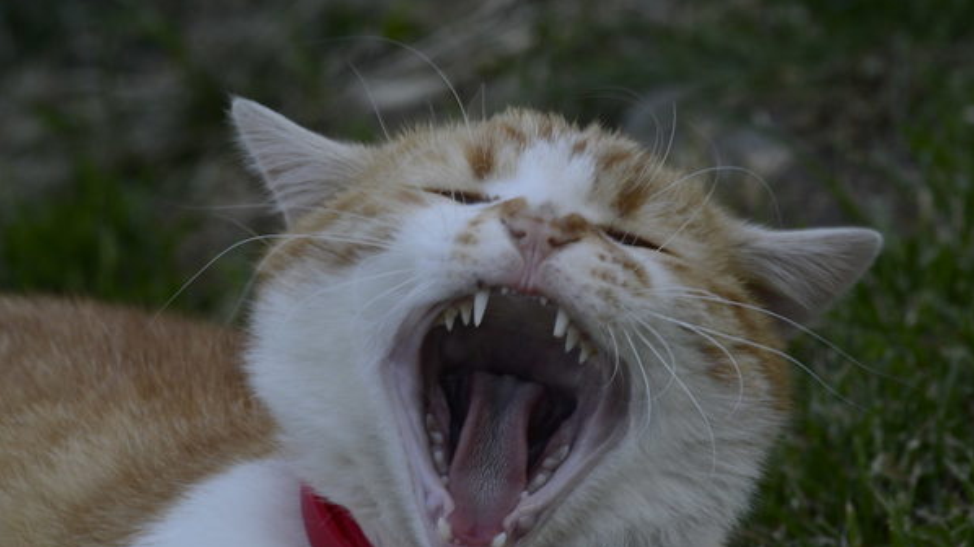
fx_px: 12213
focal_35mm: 473
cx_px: 487
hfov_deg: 4.6
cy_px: 296
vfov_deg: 2.6
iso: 400
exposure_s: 1/60
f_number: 16
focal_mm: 300
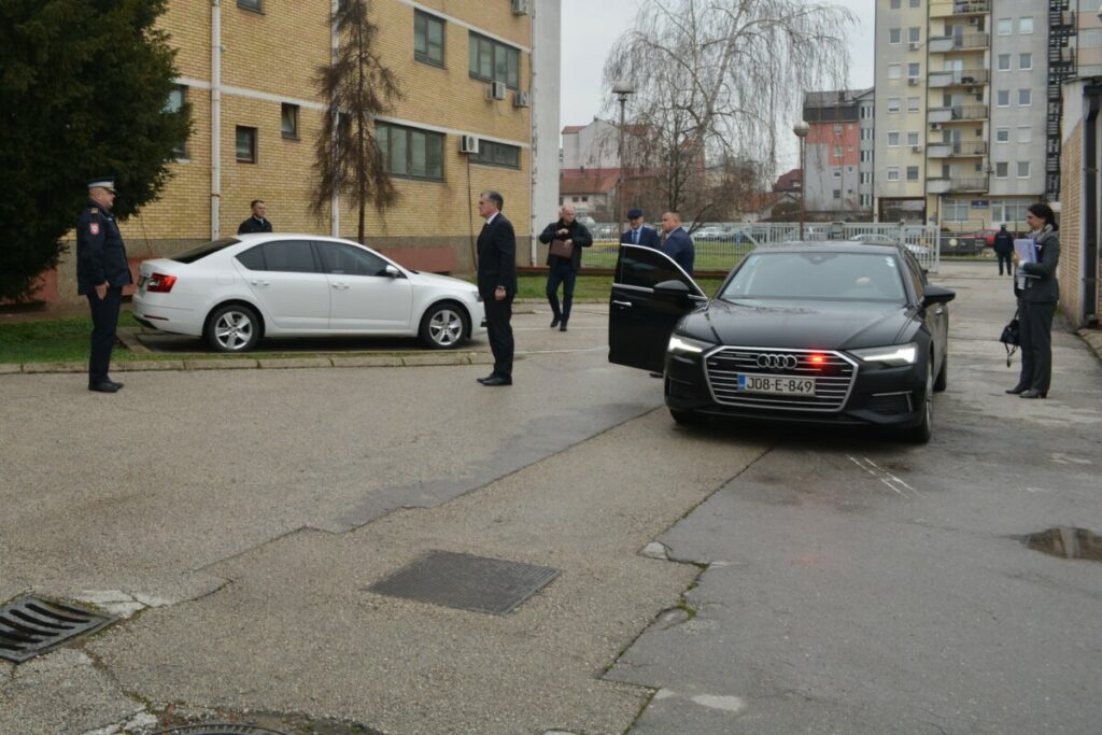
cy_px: 368
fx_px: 827
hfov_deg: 67.4
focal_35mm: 27
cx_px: 551
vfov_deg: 47.9
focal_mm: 18
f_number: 5.6
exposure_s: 1/125
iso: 100
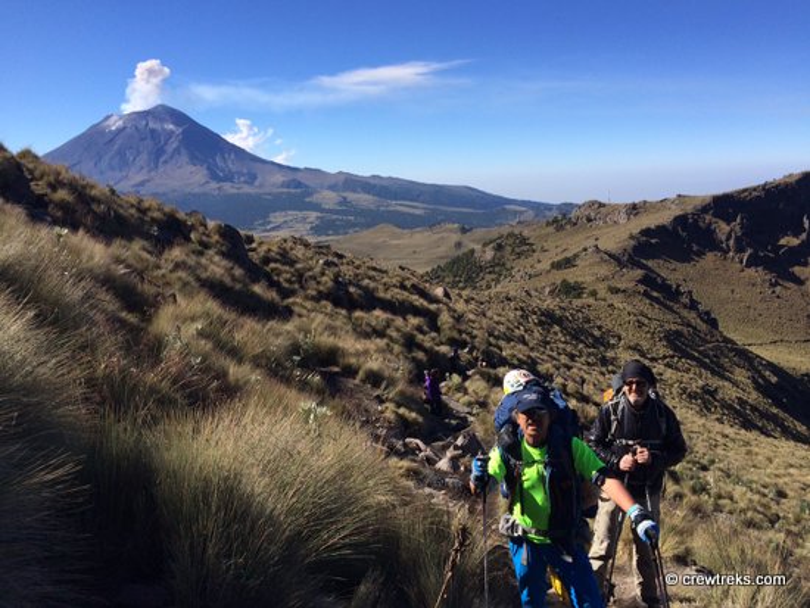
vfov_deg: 48.3
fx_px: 679
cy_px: 304
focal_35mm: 29
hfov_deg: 61.6
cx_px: 405
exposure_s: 1/2160
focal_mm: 4.15
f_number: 2.2
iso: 32
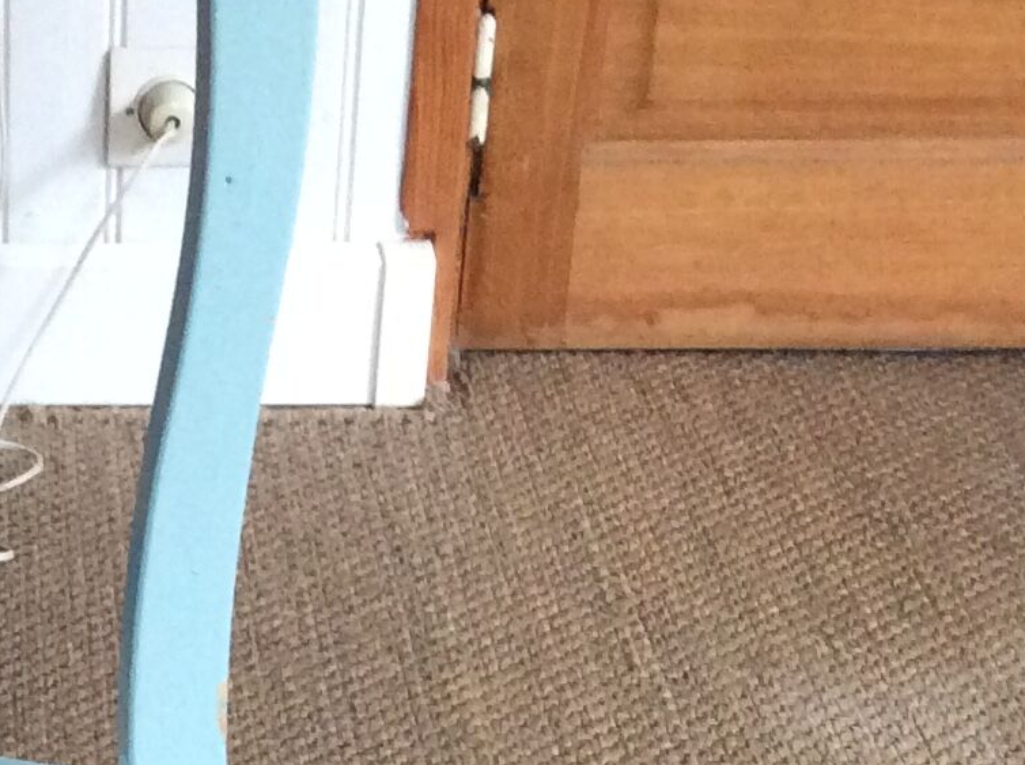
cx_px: -178
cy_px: 651
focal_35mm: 110
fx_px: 3252
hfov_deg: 17.2
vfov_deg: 13.3
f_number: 2.4
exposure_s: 1/25
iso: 200
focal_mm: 3.3
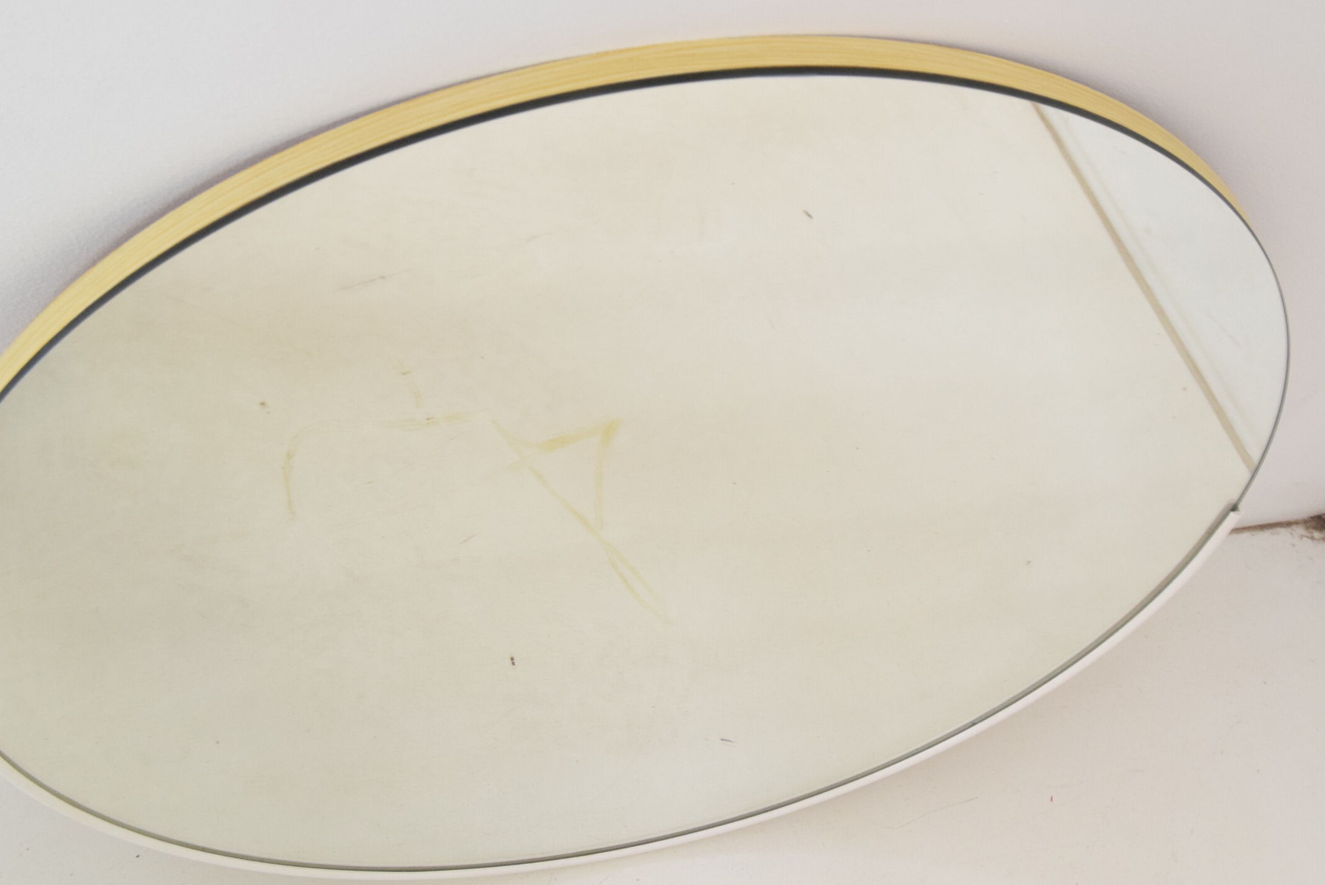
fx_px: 2026
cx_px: 722
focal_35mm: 55
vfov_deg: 24.7
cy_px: 426
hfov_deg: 36.2
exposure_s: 1/160
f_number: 6.3
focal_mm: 26
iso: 1600
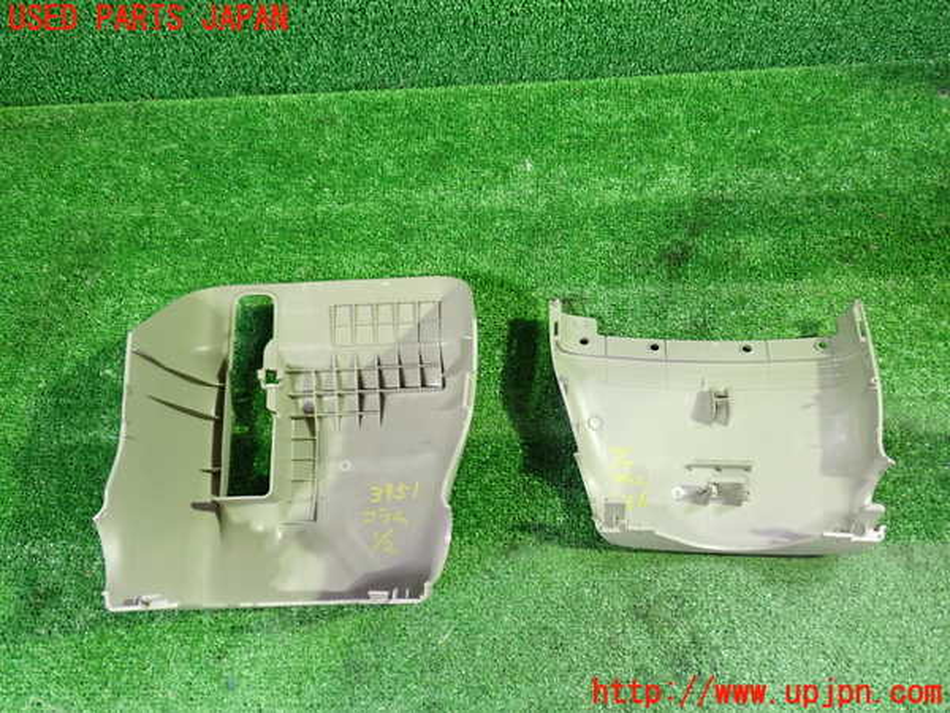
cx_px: 475
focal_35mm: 30
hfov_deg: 60.0
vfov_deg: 46.8
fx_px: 823
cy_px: 356
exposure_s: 1/30
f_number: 2.3
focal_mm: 5.4
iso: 640
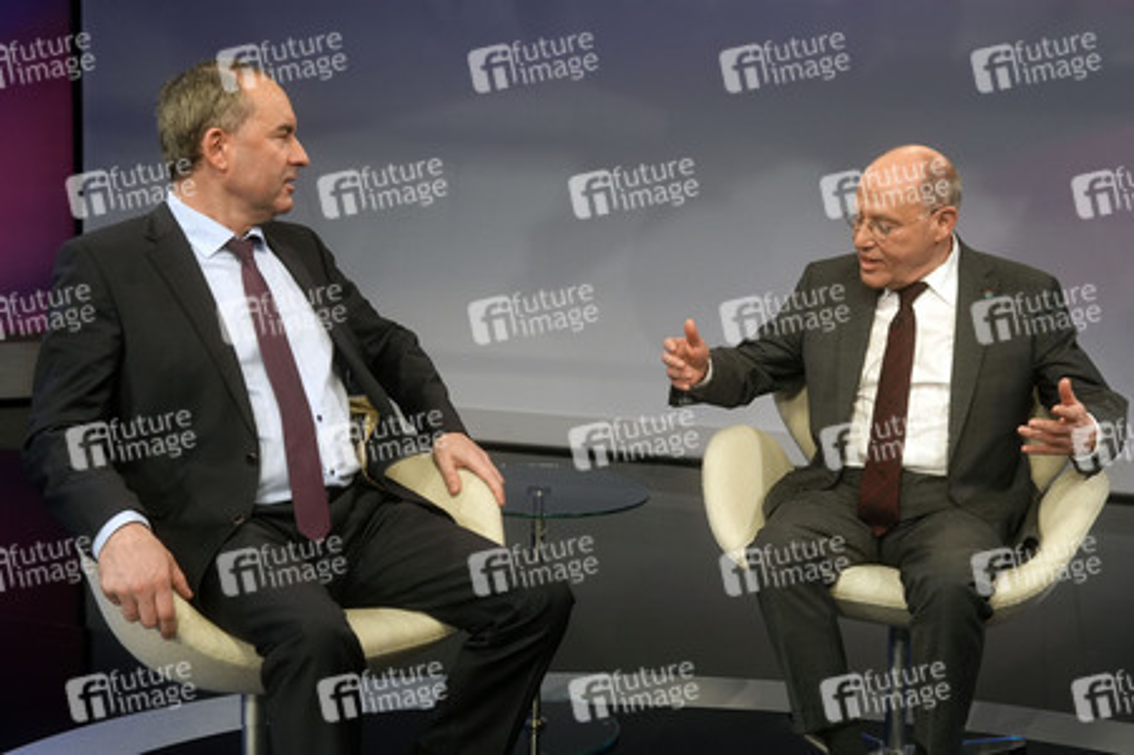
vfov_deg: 29.8
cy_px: 378
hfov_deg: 43.6
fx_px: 1416
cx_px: 567
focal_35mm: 45
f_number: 3.5
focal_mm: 30
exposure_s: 1/125
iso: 640
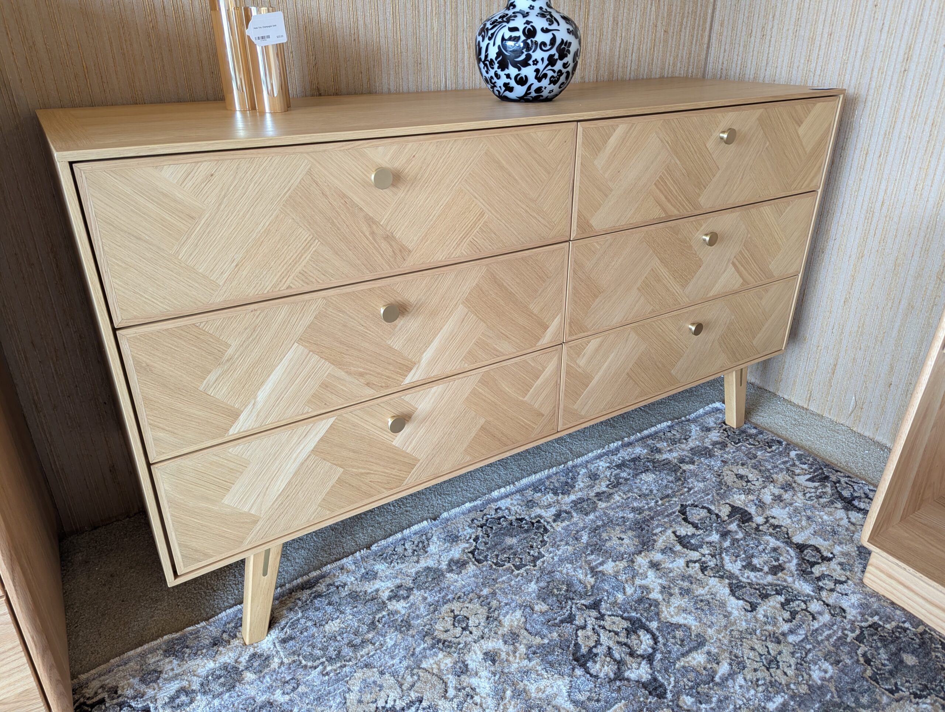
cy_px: 356
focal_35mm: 24
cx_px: 472
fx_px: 656
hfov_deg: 71.5
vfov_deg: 56.9
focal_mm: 6.81
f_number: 1.85
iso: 82
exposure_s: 1/24
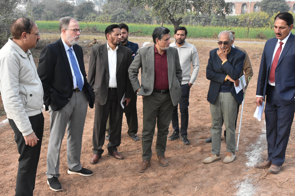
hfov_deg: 47.9
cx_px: 148
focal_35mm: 40
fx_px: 332
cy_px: 98
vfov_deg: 33.0
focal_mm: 27
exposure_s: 1/800
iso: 2500
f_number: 11
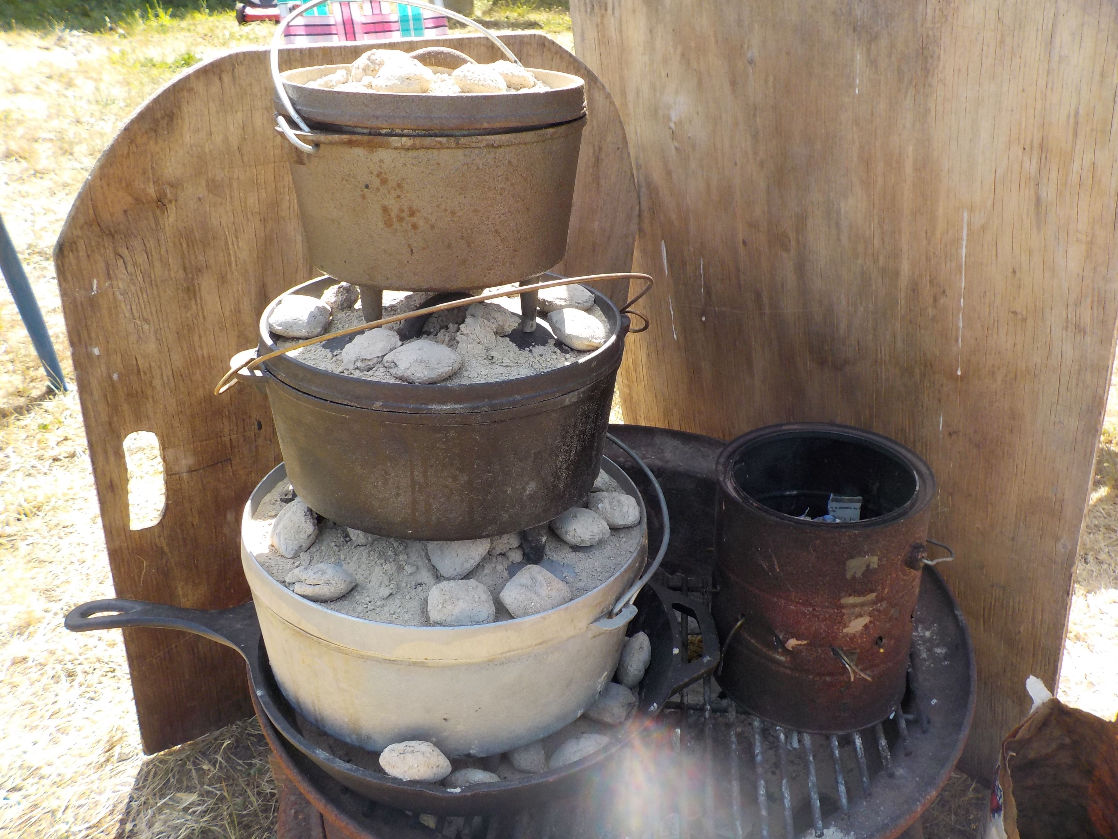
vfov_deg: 46.8
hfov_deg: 60.0
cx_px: 559
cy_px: 420
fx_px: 969
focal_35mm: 30
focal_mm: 4.1
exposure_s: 1/250
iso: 125
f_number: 3.3
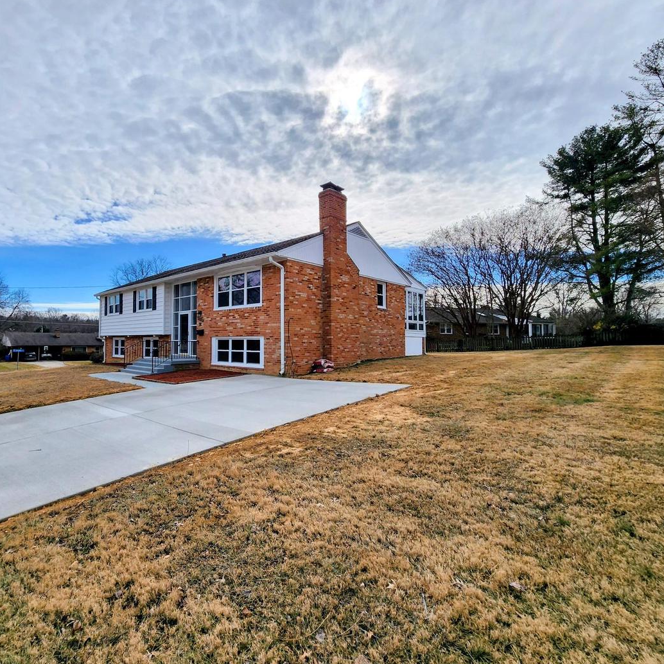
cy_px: 323
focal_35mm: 16
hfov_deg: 86.0
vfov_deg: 87.4
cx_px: 255
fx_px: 347
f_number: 2.2
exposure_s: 1/3861
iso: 50
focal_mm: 2.2
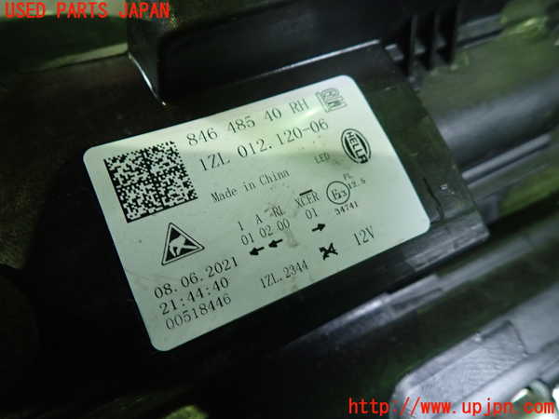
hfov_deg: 69.4
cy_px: 210
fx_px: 404
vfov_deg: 54.9
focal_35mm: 25
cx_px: 280
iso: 500
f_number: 2
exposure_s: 1/30
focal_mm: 4.5
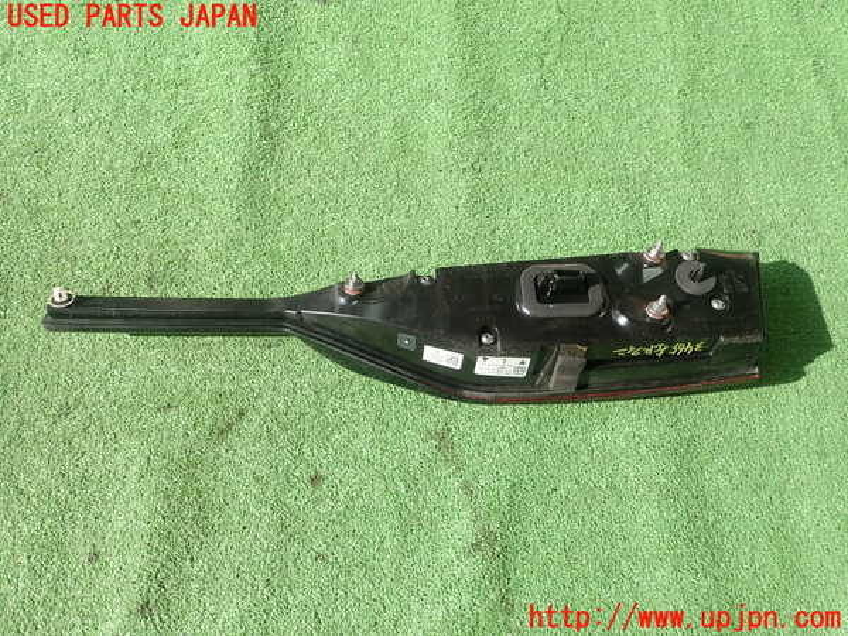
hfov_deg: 69.4
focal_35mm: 25
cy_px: 318
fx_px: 612
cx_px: 424
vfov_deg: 54.9
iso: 100
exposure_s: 1/125
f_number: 2.8
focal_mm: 4.5
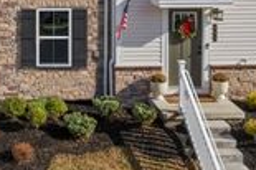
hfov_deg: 26.8
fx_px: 504
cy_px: -83
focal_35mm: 71
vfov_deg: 17.3
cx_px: -5
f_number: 2.8
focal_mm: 8.38
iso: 120
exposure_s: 1/320
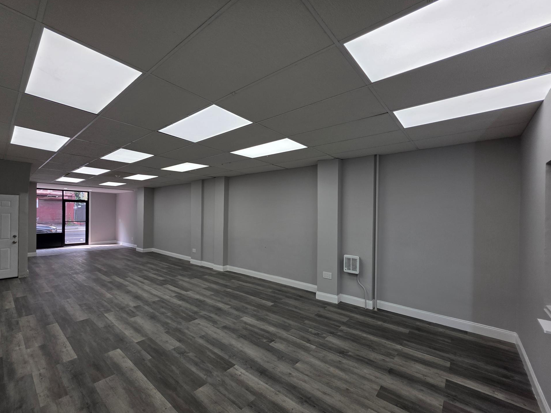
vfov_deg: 85.6
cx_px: 258
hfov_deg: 101.9
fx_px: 223
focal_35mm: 14
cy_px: 218
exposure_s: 1/199
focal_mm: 2.2
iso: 40
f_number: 1.9
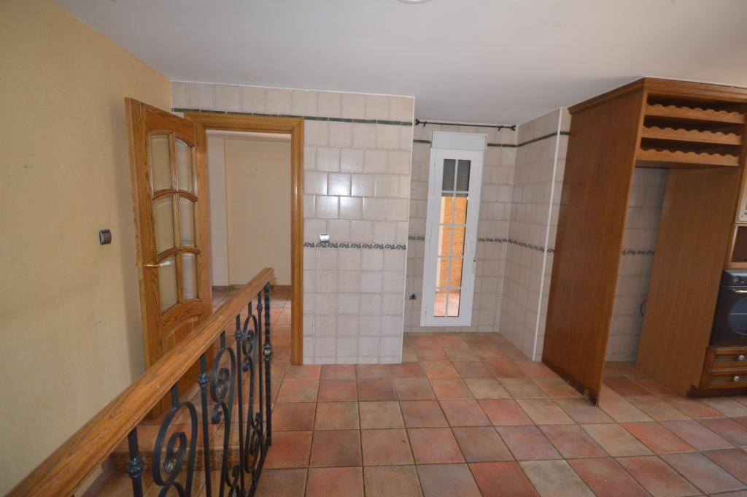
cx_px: 374
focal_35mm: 15
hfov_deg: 100.4
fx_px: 311
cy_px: 248
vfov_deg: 77.2
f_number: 4
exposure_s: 1/60
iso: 800
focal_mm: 10
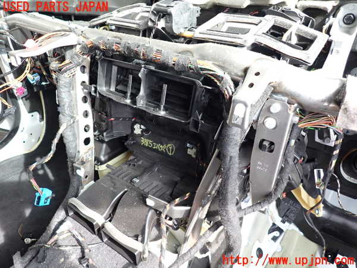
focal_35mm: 25
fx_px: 258
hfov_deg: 69.4
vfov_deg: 54.9
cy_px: 134
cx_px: 178
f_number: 2
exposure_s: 1/125
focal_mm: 4.5
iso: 320
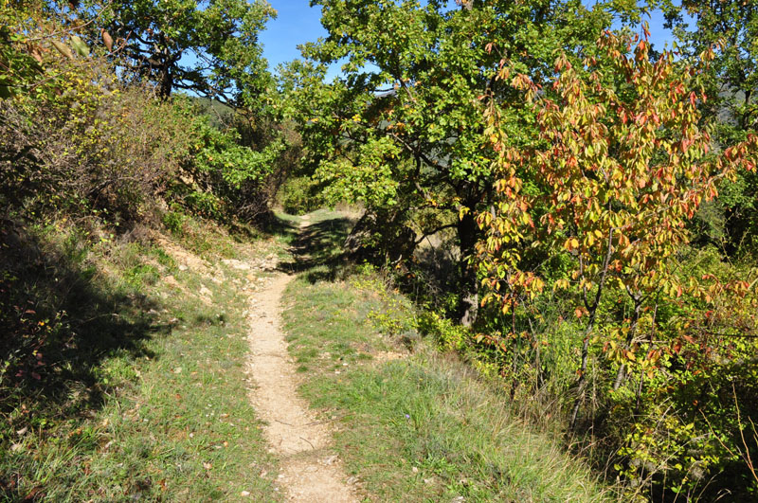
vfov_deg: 47.8
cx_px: 379
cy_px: 252
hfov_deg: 67.5
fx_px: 568
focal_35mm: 27
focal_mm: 18
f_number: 13
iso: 400
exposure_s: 1/250
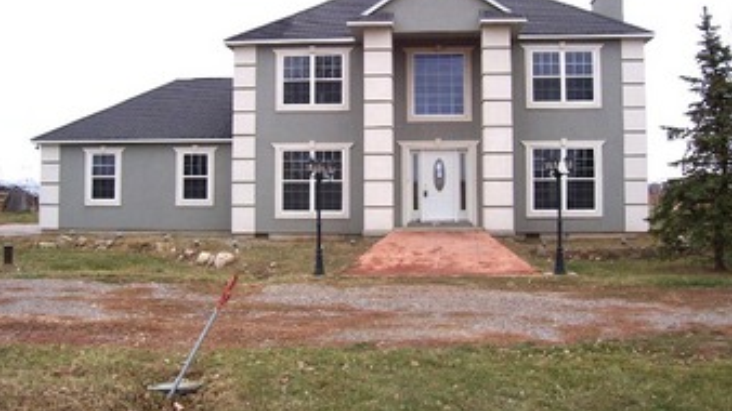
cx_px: 362
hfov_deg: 52.8
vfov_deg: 31.0
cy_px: 145
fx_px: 737
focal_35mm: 38
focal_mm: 5.6
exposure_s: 1/125
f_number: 5.6
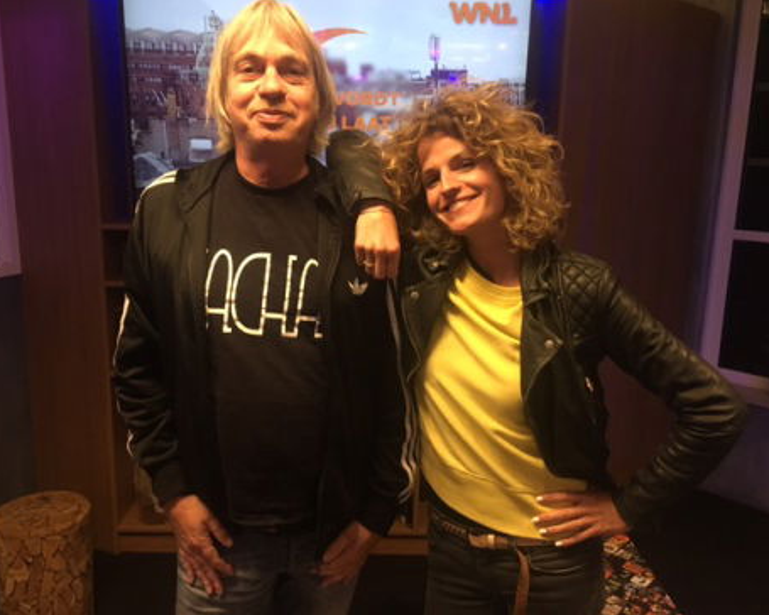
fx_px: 706
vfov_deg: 47.1
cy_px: 300
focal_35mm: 31
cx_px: 357
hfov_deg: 57.1
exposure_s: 1/33
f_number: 2.2
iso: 250
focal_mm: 4.15
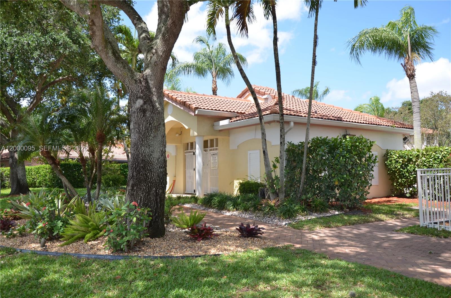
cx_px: 226
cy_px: 149
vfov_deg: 39.8
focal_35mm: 33
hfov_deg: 57.3
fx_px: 412
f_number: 5.6
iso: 100
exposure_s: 1/250
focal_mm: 22
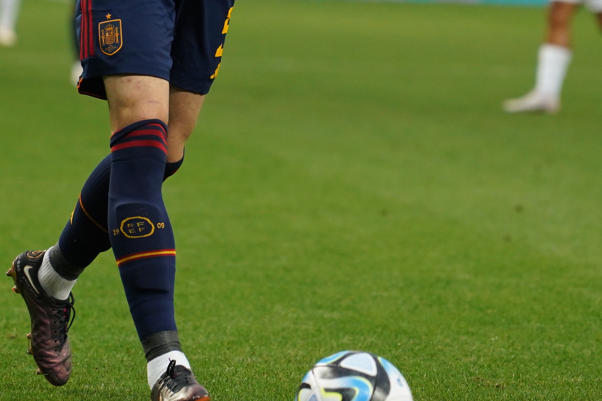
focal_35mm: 544
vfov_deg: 2.5
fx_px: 9097
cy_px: -59
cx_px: 282
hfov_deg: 3.8
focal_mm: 200
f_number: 4
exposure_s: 1/1000
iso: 2000
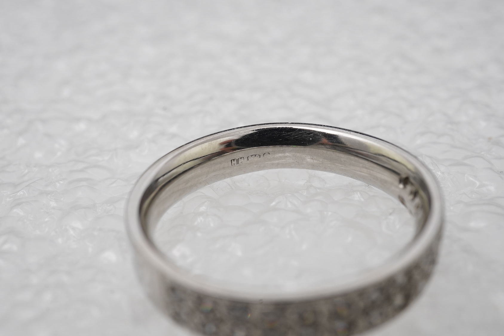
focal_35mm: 45
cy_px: 168
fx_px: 630
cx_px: 252
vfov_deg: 29.9
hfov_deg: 43.6
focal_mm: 30
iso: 400
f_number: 22
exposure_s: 1/125
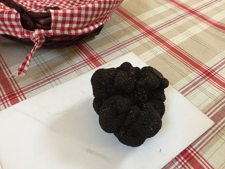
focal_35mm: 29
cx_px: 112
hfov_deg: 61.7
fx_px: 188
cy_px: 84
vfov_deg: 48.2
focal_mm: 4.15
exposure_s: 1/33
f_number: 2.2
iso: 125
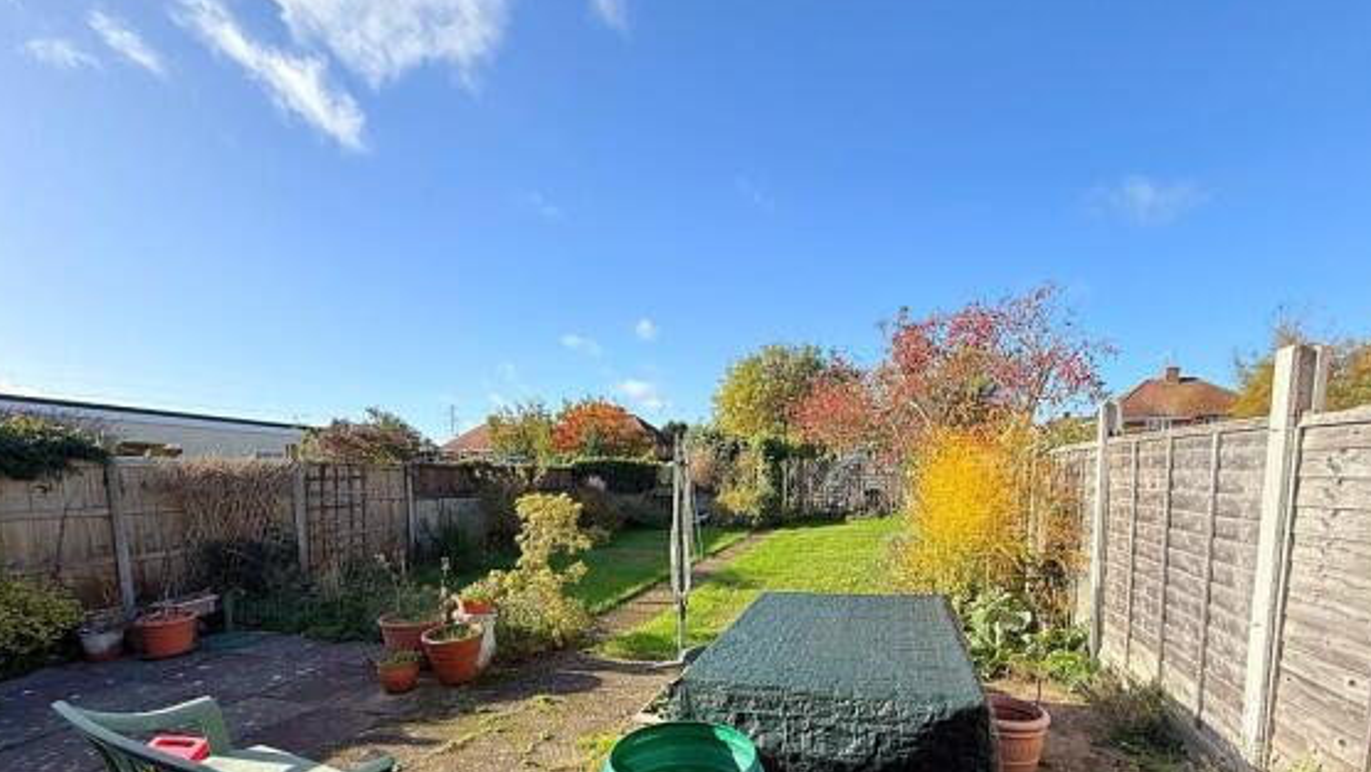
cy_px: 529
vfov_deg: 64.9
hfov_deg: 99.3
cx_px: 704
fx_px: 582
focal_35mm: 16
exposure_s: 1/1001
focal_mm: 2.22
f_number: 2.2
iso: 50
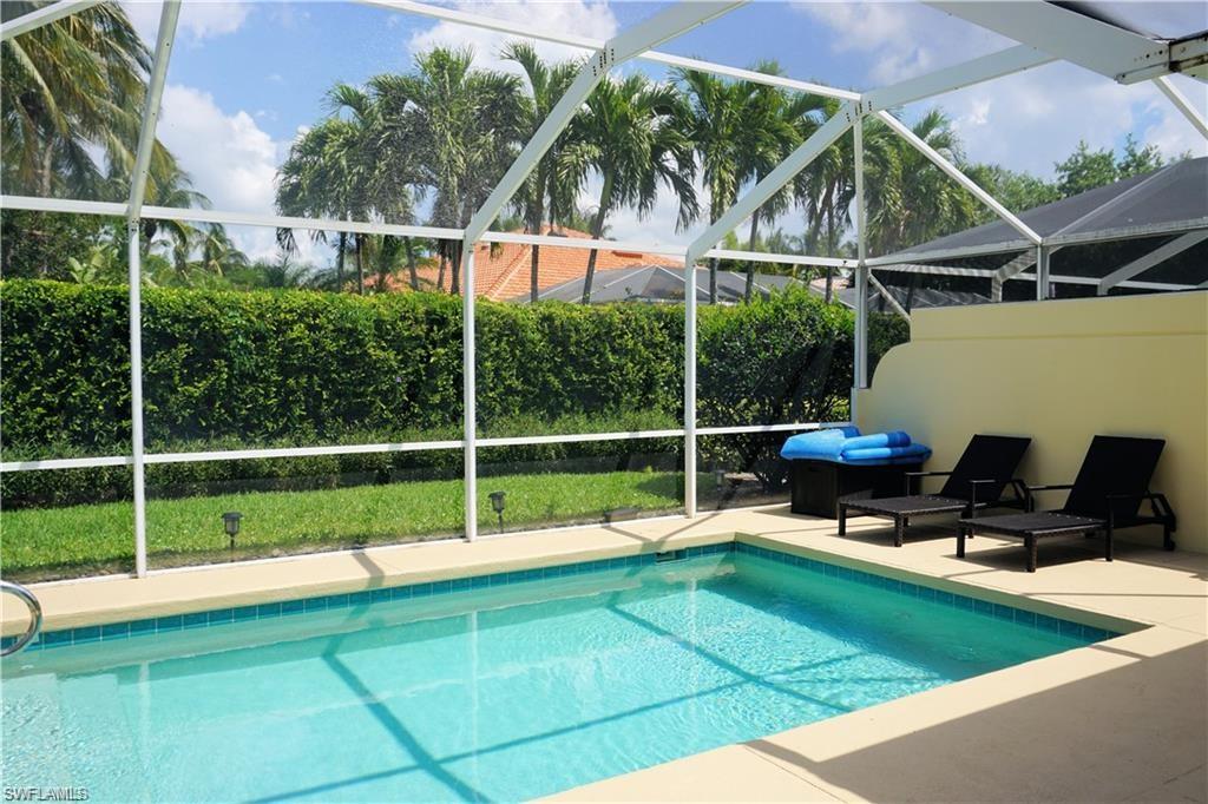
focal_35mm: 28
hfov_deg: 64.6
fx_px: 956
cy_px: 402
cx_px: 604
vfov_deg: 45.6
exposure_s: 1/125
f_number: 11
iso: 100
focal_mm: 19
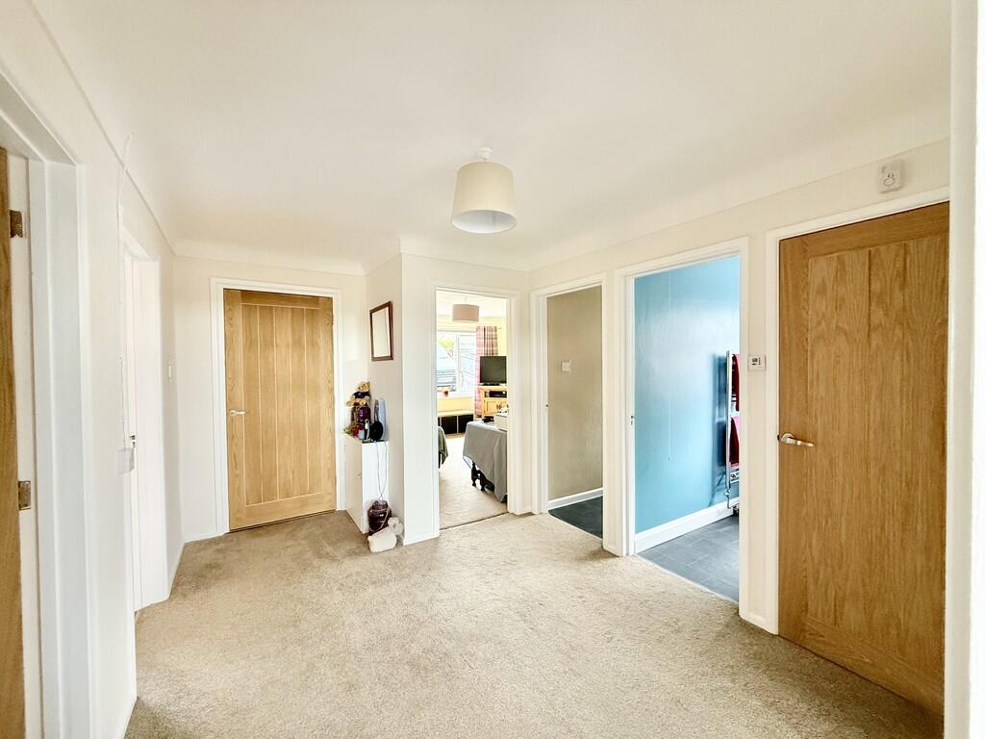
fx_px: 398
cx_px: 492
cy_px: 370
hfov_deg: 102.1
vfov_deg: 85.7
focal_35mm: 14
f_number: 2.2
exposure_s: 1/99
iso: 250
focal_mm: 2.22
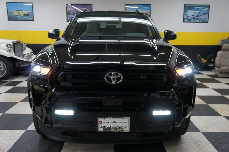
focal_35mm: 33
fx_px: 210
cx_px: 114
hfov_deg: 57.3
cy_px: 76
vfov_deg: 39.9
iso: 320
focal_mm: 22
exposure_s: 1/40
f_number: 4
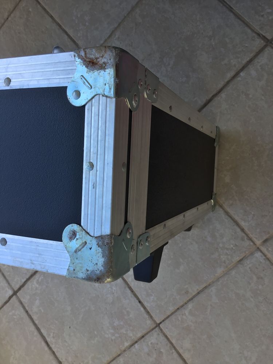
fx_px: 326
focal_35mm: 31
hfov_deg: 45.4
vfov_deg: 58.4
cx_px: 136
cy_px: 182
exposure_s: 1/357
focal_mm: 3.3
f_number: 2.4
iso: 25
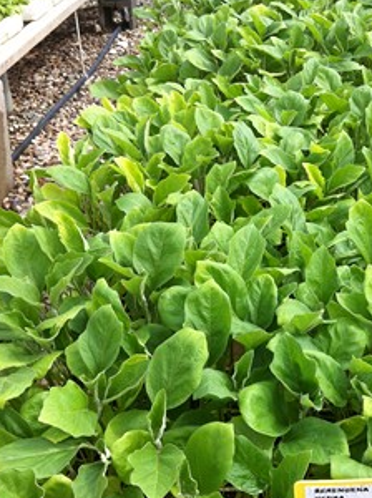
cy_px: 284
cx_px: 278
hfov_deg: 25.7
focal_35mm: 56
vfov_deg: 34.3
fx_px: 805
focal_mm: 3.85
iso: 80
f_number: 2.8
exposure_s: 1/702
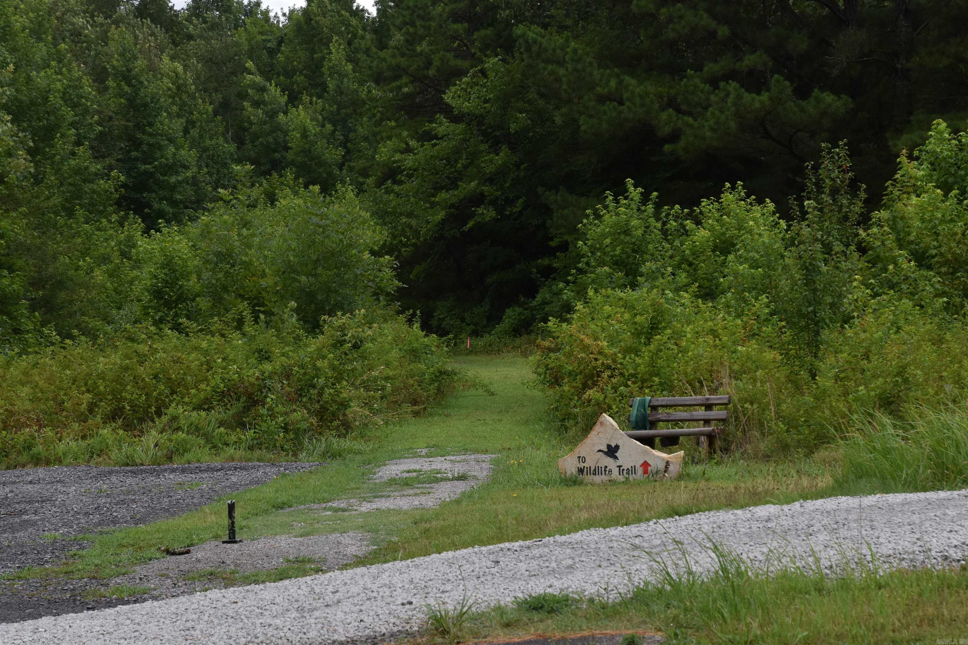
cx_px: 484
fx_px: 2823
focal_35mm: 105
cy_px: 322
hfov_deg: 19.5
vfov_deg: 13.0
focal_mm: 70
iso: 500
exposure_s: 1/500
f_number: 8
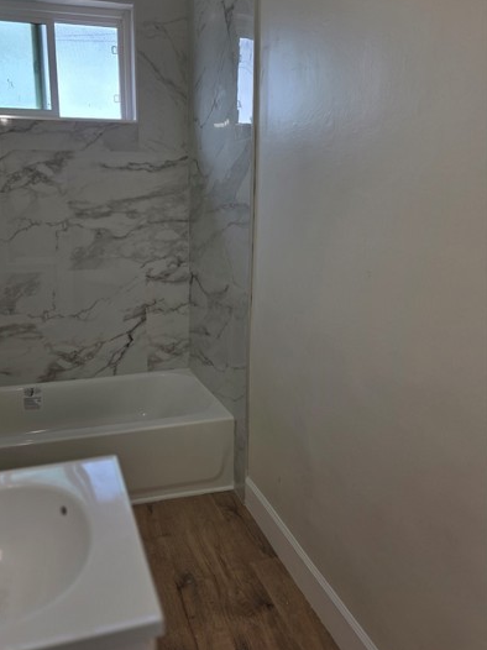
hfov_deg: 49.4
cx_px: 194
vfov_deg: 63.4
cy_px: 308
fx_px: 526
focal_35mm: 28
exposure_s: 1/149
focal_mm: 6.3
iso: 12
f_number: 1.7
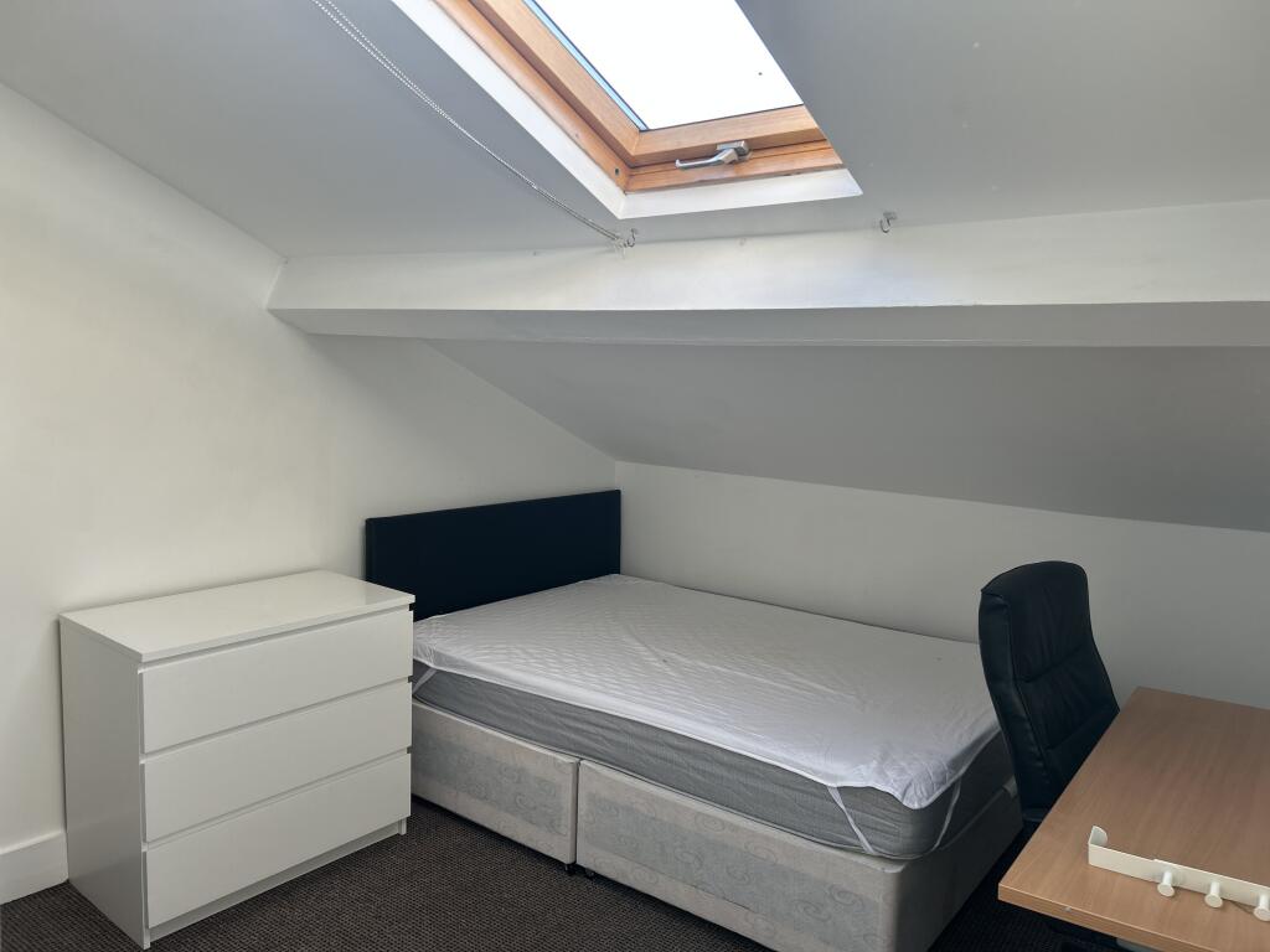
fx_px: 954
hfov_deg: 67.3
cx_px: 635
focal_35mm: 26
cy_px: 476
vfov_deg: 53.1
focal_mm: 5.7
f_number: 1.5
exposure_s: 1/166
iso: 40
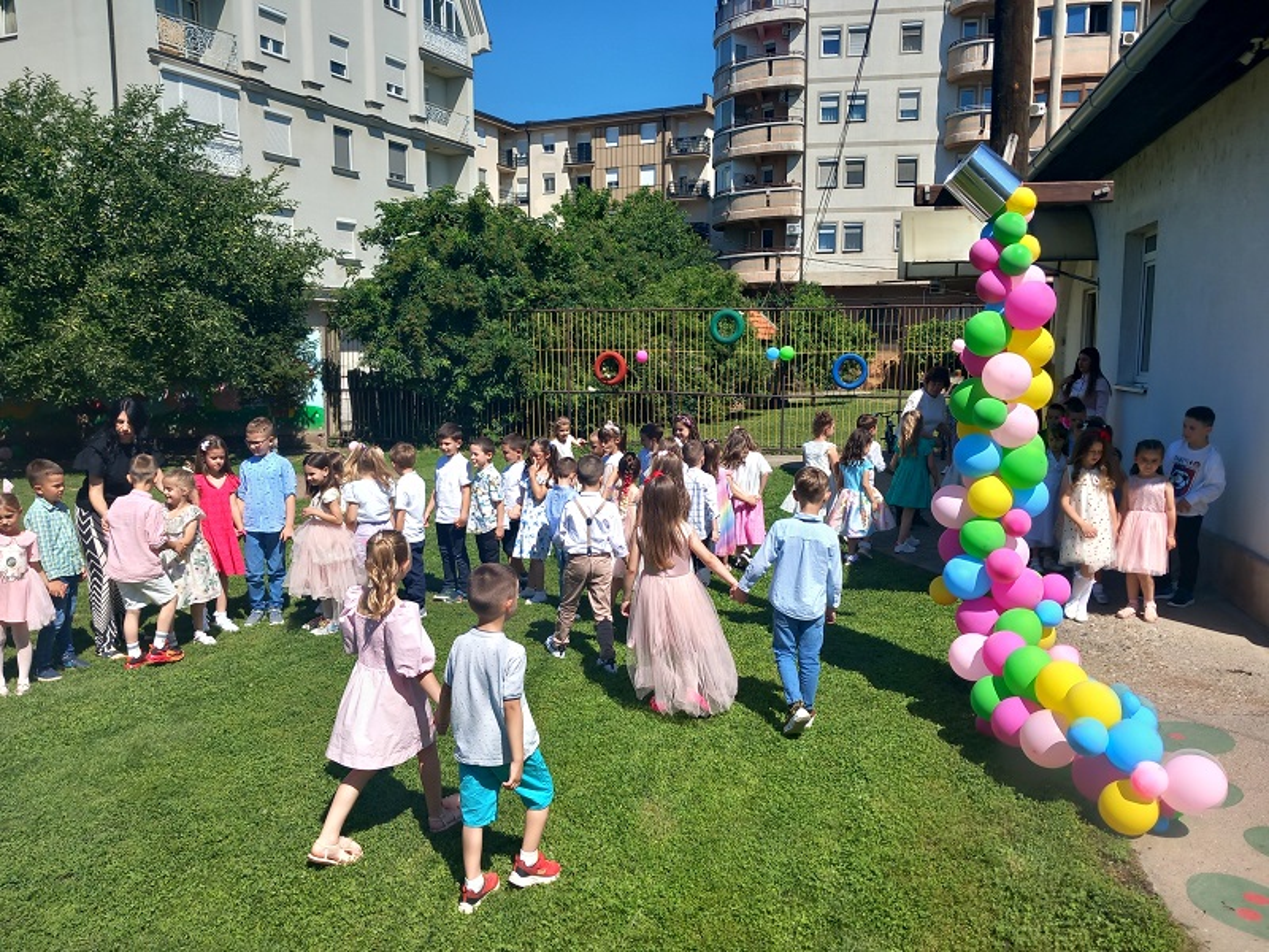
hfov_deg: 65.3
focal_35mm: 27
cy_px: 476
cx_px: 634
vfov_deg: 51.4
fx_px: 990
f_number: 1.8
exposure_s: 1/510
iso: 20
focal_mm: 4
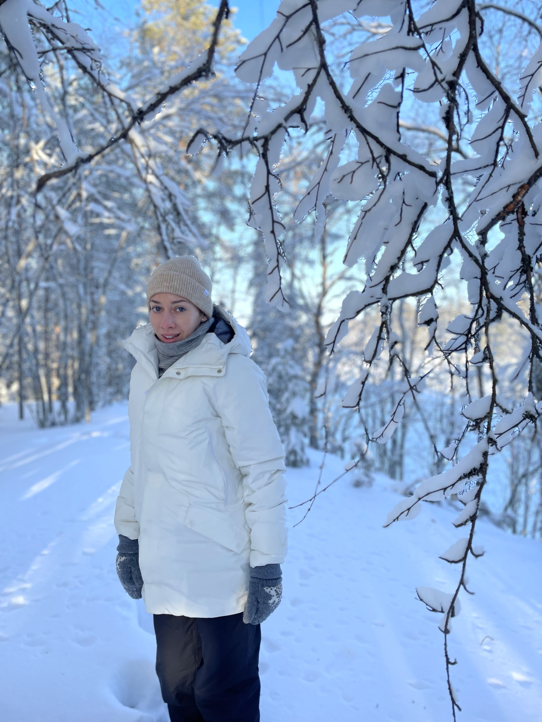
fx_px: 543
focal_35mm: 26
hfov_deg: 53.1
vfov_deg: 67.3
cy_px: 361
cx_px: 271
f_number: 1.6
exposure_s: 1/759
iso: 32
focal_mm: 4.2
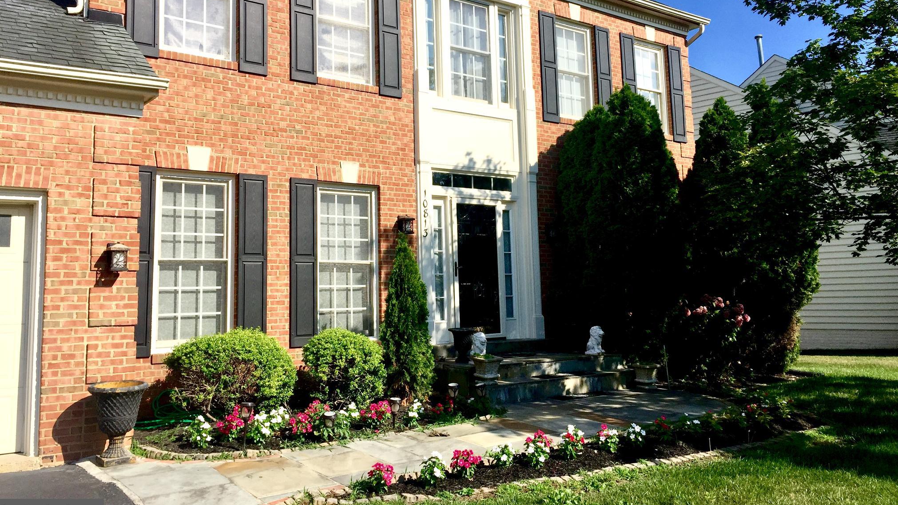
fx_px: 762
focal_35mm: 32
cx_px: 448
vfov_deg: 36.5
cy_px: 194
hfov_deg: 61.0
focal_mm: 4.15
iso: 32
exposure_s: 1/2475
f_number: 2.2
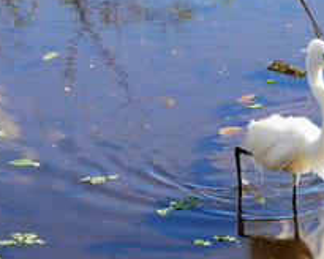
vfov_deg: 4.5
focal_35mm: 343
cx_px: 294
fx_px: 3289
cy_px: 148
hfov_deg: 5.6
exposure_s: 1/500
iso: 200
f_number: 6.3
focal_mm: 80
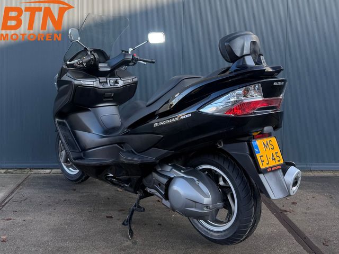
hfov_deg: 71.6
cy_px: 127
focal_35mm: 24
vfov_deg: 56.8
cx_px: 170
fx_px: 235
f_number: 1.78
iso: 64
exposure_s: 1/301
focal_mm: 6.76
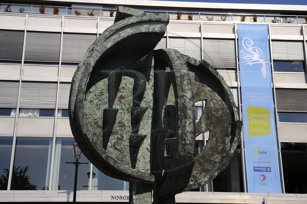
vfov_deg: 26.9
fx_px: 426
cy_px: 102
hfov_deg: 39.6
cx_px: 154
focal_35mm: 50
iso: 200
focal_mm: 50
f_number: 16
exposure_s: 1/160
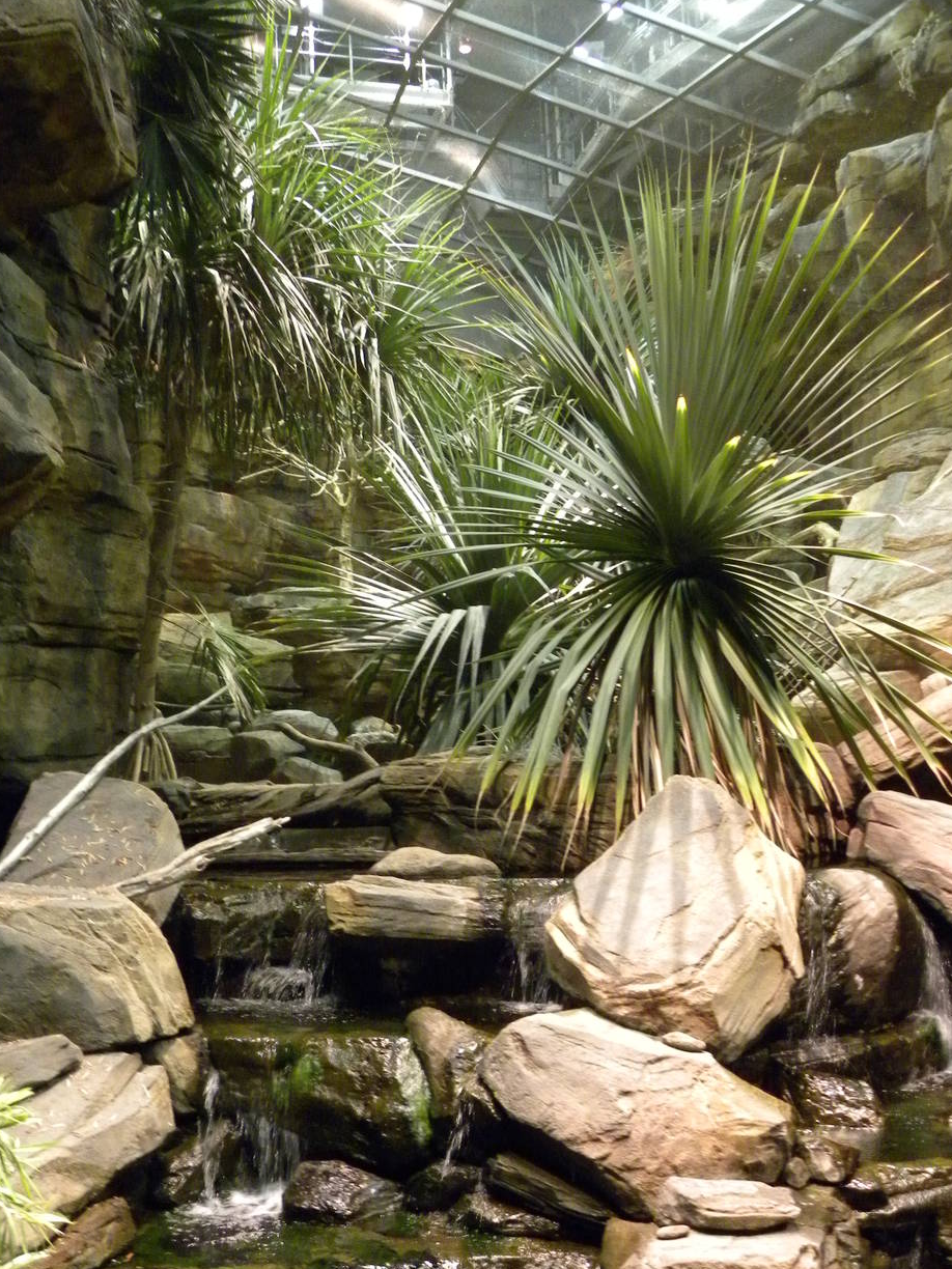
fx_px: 1247
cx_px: 410
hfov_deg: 41.7
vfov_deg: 53.4
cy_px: 792
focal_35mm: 34
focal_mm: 4.6
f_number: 2.8
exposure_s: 1/31.8
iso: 400
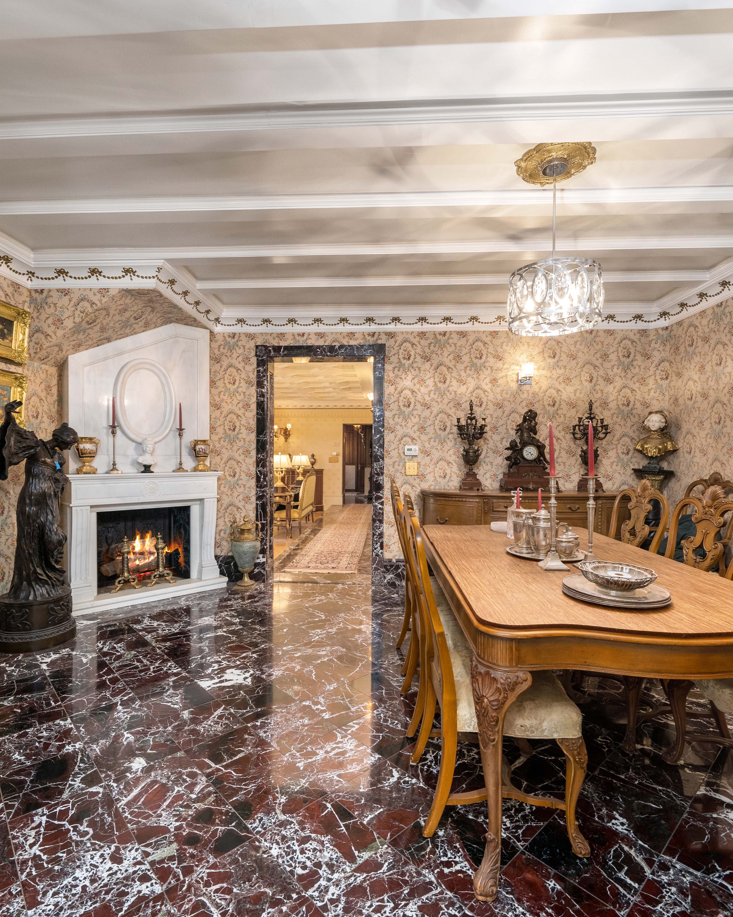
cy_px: 460
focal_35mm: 17
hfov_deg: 77.0
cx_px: 361
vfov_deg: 89.6
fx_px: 461
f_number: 6.7
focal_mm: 12
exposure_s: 1/3
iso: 1000
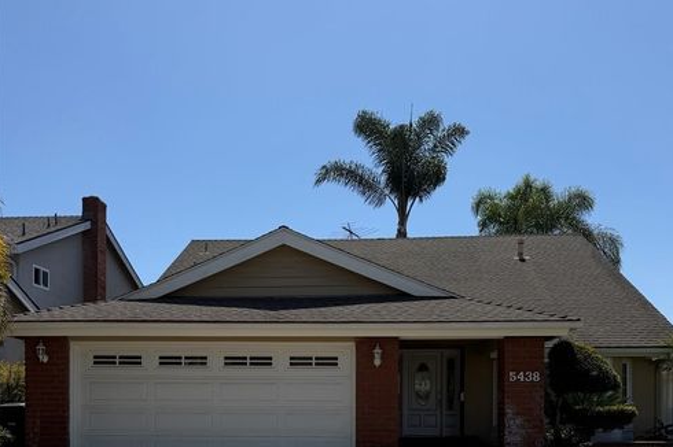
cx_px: 339
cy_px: 401
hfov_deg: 55.8
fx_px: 635
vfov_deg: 36.5
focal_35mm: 34
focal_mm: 6.76
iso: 80
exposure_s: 1/8130
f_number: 1.78
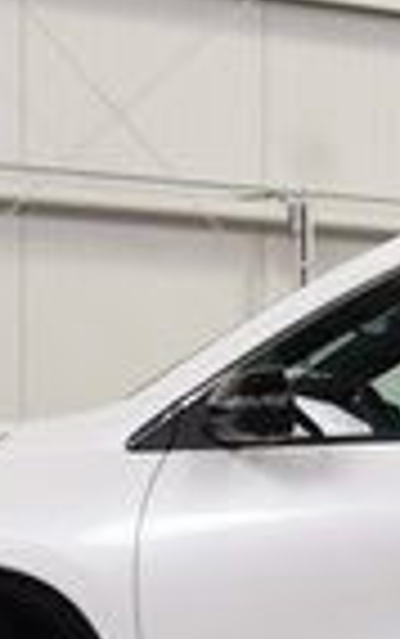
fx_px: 3603
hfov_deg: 6.3
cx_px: 661
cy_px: 565
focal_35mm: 207
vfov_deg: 10.1
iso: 1000
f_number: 8
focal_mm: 30
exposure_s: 1/60
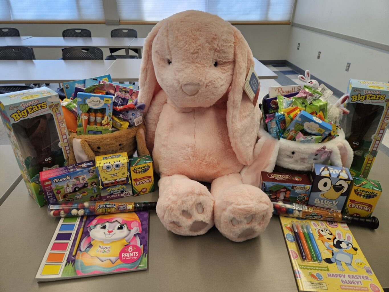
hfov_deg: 73.9
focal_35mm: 23
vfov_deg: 58.9
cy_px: 146
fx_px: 258
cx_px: 194
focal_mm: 5.4
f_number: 1.8
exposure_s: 1/120
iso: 80
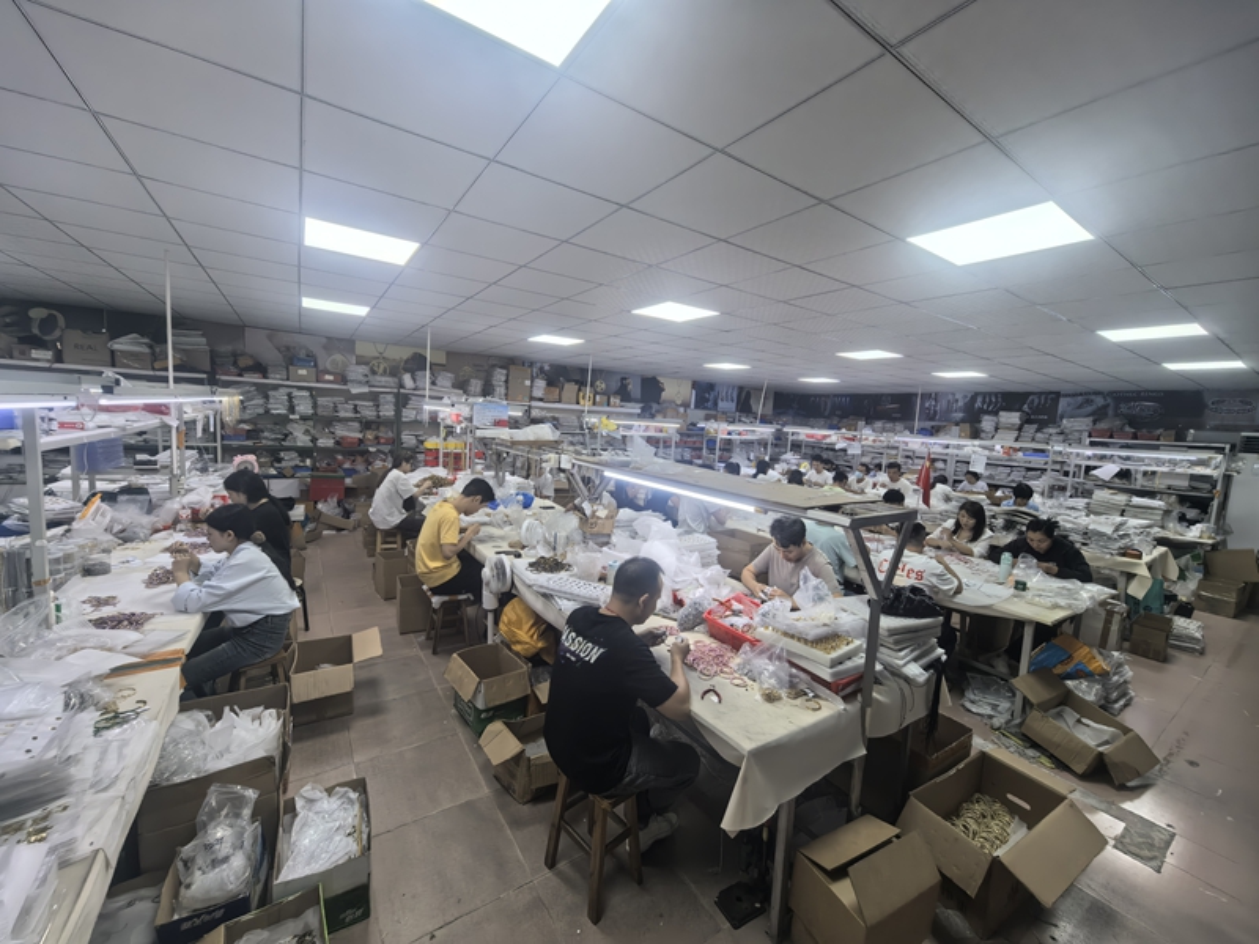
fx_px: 473
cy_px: 472
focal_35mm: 13
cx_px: 630
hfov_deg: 106.2
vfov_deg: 89.9
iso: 100
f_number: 2.2
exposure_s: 1/100
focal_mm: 1.95
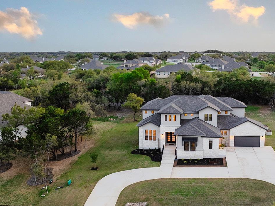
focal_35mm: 41
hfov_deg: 45.4
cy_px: 110
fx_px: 325
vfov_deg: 35.1
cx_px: 172
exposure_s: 1/160
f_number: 2.8
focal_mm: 12.29
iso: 200
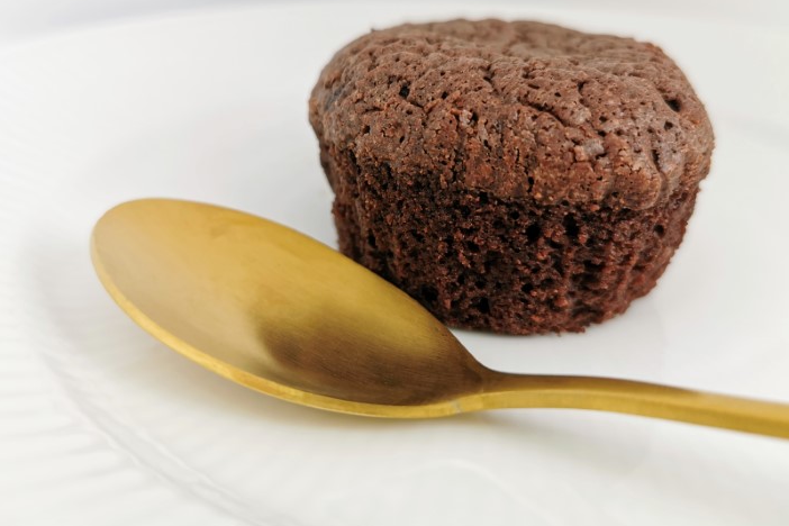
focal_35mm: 32
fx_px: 701
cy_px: 224
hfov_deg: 58.7
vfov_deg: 41.0
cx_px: 375
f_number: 1.6
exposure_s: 1/120
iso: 64
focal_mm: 5.56
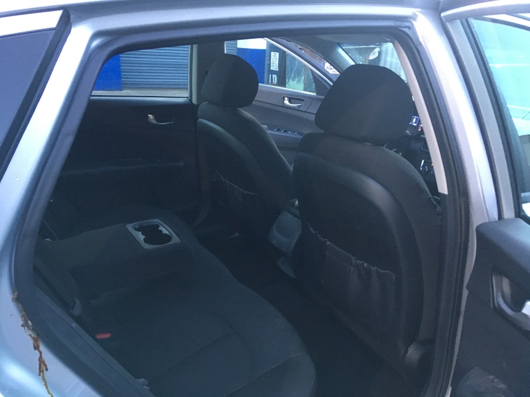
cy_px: 198
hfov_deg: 61.7
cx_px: 265
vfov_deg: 48.2
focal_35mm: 29
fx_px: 444
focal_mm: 4.15
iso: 200
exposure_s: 1/15
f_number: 2.2
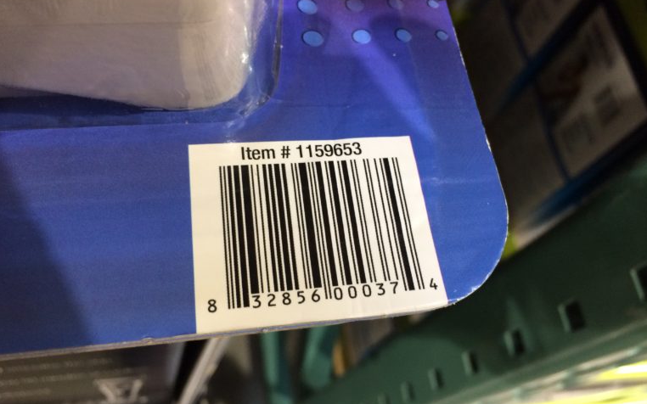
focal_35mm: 31
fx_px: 547
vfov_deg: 40.6
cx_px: 324
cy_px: 210
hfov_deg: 61.2
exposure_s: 1/30
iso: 125
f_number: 2.2
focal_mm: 4.15
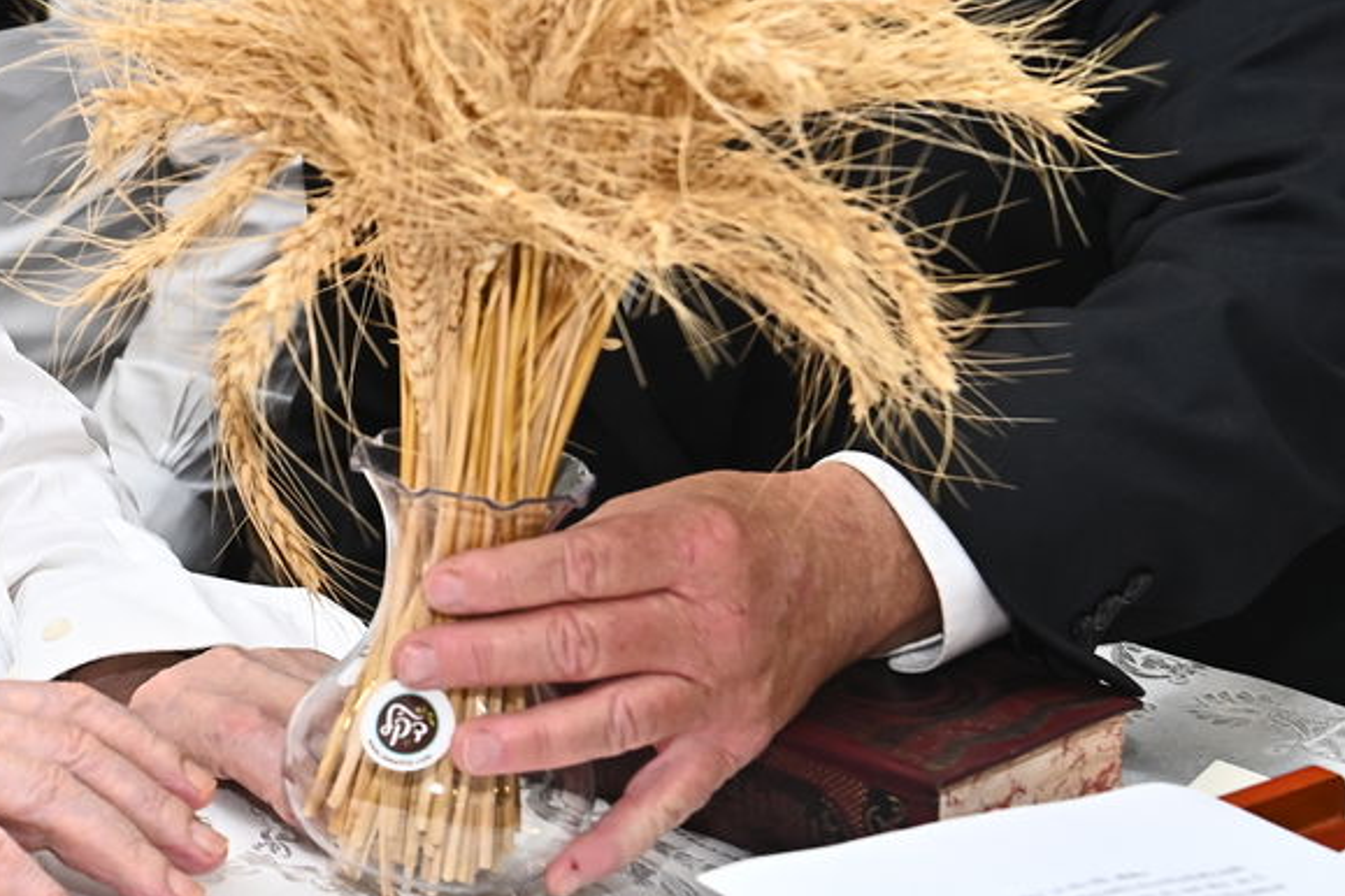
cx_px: -77
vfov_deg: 11.7
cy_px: -5
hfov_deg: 17.1
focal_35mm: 116
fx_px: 4334
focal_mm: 48
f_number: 6.3
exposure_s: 1/200
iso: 1250
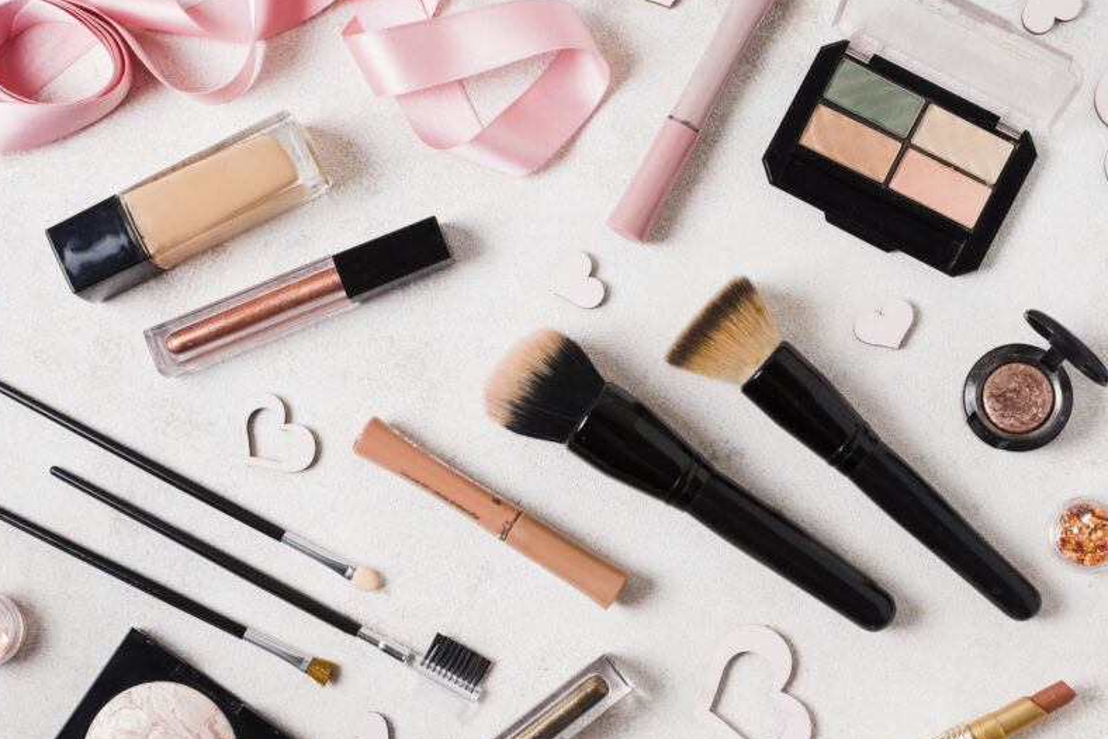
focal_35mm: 67
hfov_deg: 30.2
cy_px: 417
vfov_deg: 20.4
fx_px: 2052
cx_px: 575
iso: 320
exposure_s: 1/160
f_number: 8
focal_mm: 35
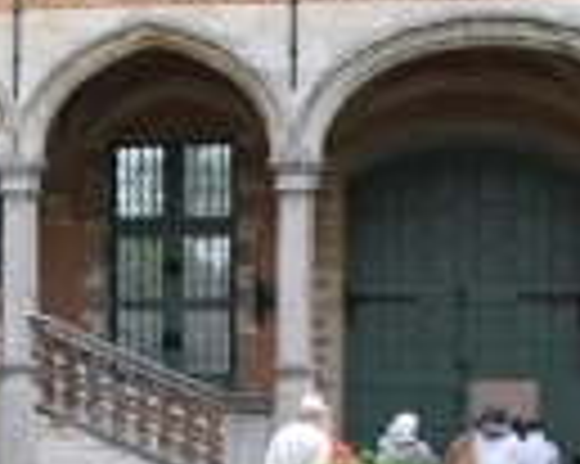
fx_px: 2024
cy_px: 480
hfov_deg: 16.1
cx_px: 67
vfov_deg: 12.9
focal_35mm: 118
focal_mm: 18
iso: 200
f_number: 5.6
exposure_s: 1/125
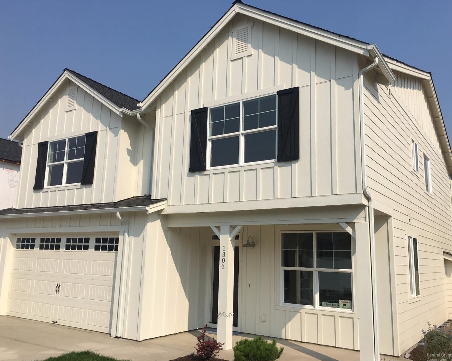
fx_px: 415
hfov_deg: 57.2
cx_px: 229
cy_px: 184
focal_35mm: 31
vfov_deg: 47.1
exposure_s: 1/2849
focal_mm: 4.15
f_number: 2.2
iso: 25
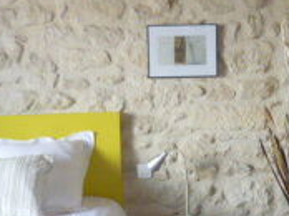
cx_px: 188
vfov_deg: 14.2
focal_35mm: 103
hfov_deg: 19.1
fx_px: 859
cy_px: 194
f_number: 2.8
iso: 320
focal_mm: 5
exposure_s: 1/30
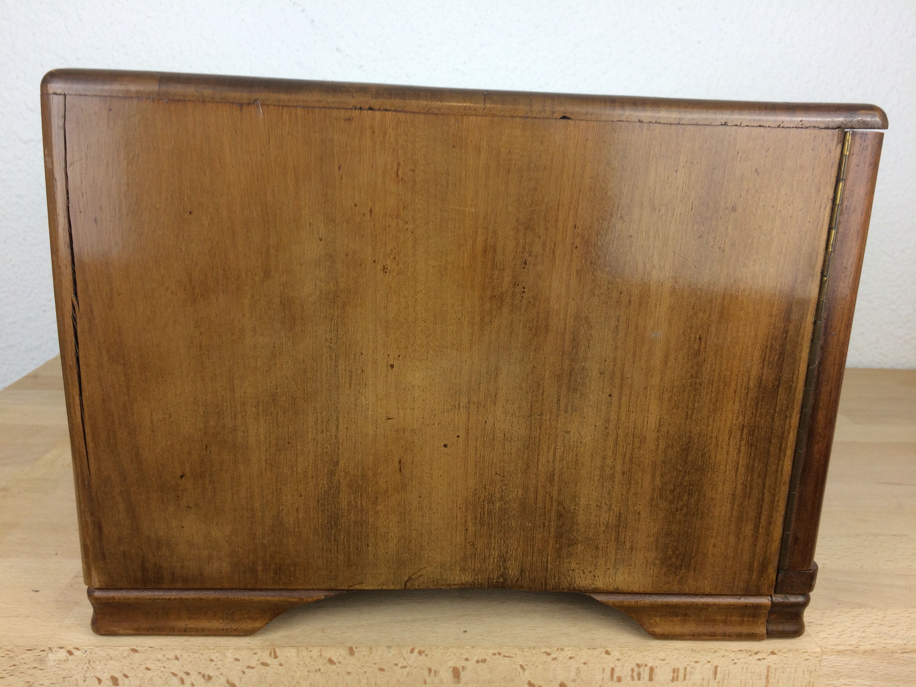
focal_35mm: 29
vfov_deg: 48.2
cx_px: 458
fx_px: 767
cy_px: 344
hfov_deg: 61.7
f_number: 2.2
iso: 50
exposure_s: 1/50
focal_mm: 4.15
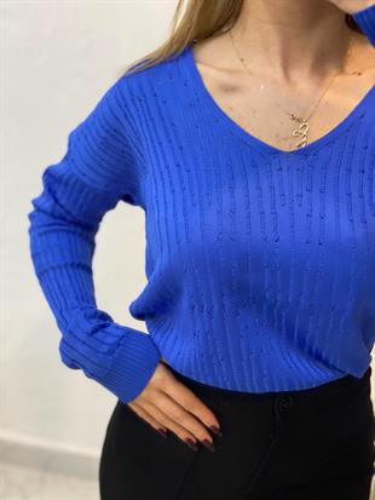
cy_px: 250
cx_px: 188
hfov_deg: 28.0
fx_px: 751
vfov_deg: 36.8
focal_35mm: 52
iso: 125
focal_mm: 6
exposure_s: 1/100
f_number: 2
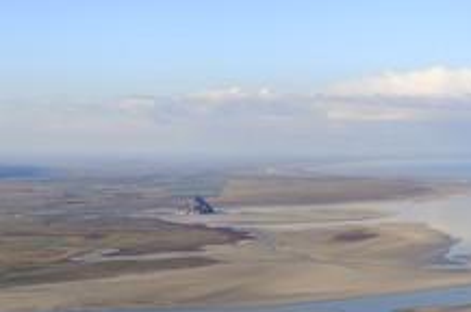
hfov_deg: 19.9
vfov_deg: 13.4
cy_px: 292
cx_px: 420
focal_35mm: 101
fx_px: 1319
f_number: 9
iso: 400
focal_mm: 52
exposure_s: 1/1000
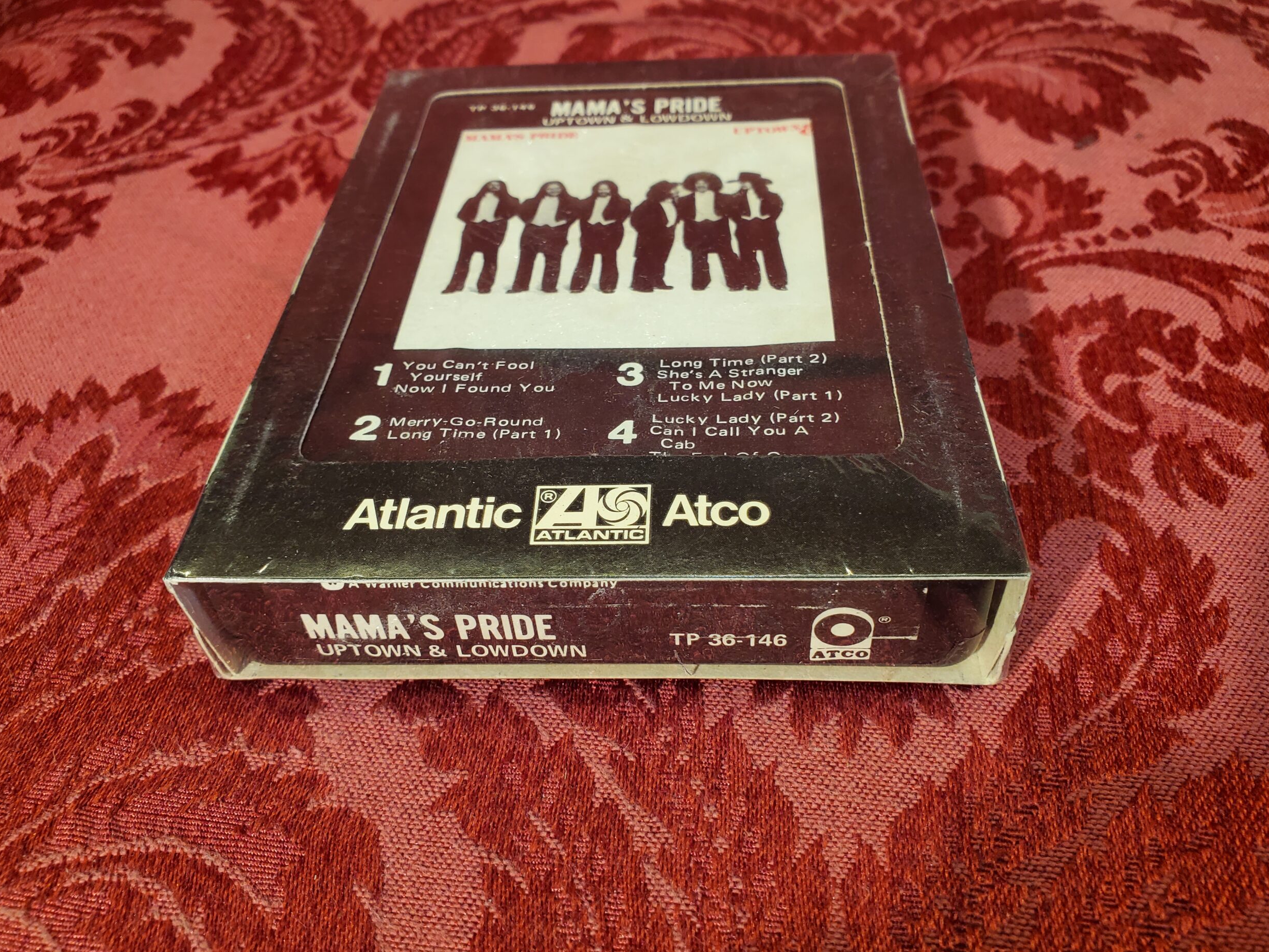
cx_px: 645
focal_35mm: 27
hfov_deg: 65.3
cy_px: 485
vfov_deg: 51.4
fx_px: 990
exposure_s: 1/120
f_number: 2.4
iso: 200
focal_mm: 4.3
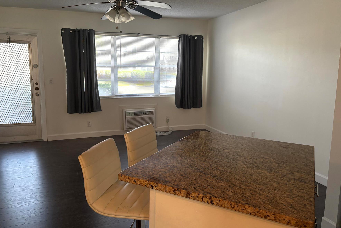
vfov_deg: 46.4
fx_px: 265
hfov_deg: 65.5
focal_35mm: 28
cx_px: 166
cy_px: 110
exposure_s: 1/120
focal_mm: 5.96
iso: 160
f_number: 1.6
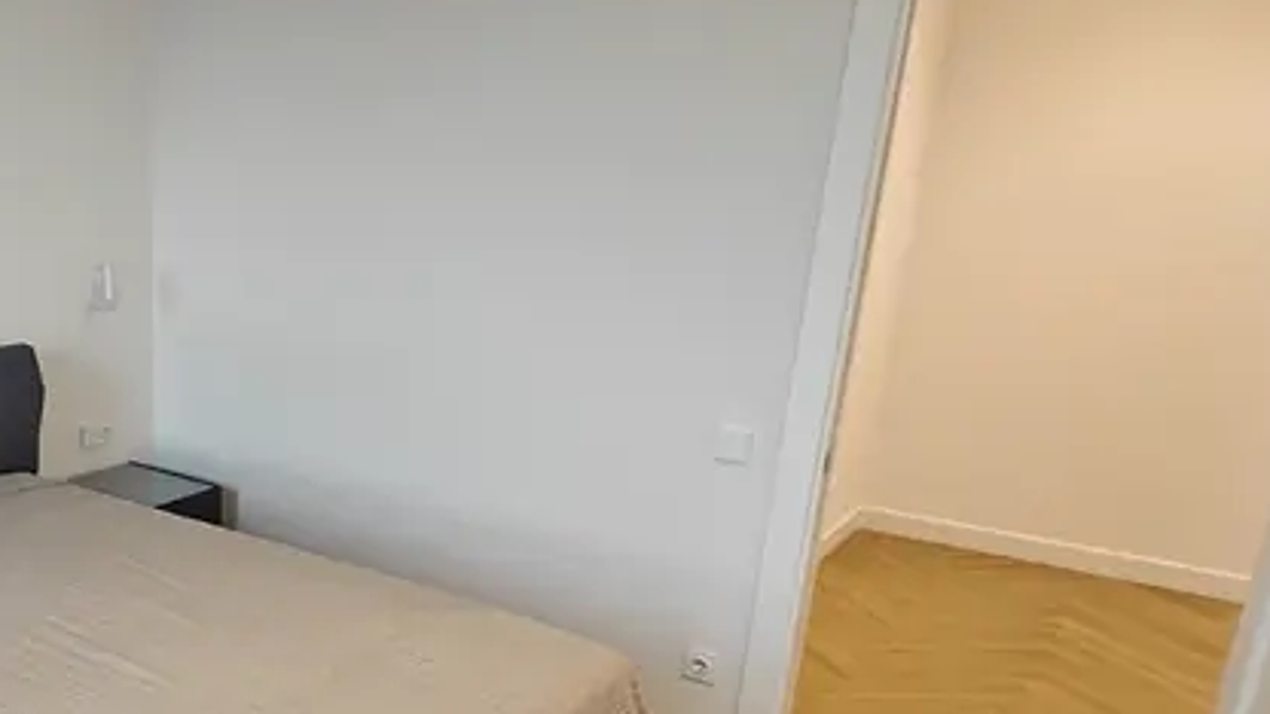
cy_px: 450
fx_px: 1111
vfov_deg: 35.4
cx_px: 98
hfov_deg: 51.6
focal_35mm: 33
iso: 320
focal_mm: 2.62
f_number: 2.2
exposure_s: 1/56
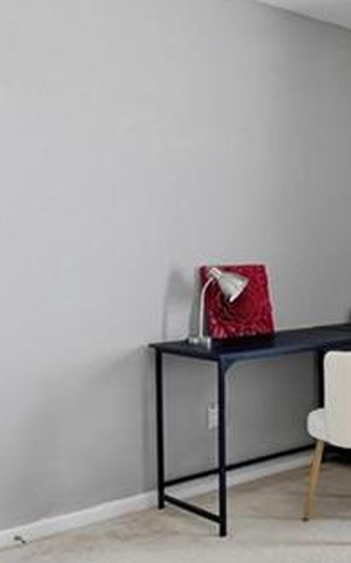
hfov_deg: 23.8
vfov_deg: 42.5
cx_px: 469
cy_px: 233
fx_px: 720
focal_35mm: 47
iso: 125
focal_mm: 14
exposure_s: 1/30
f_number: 7.1
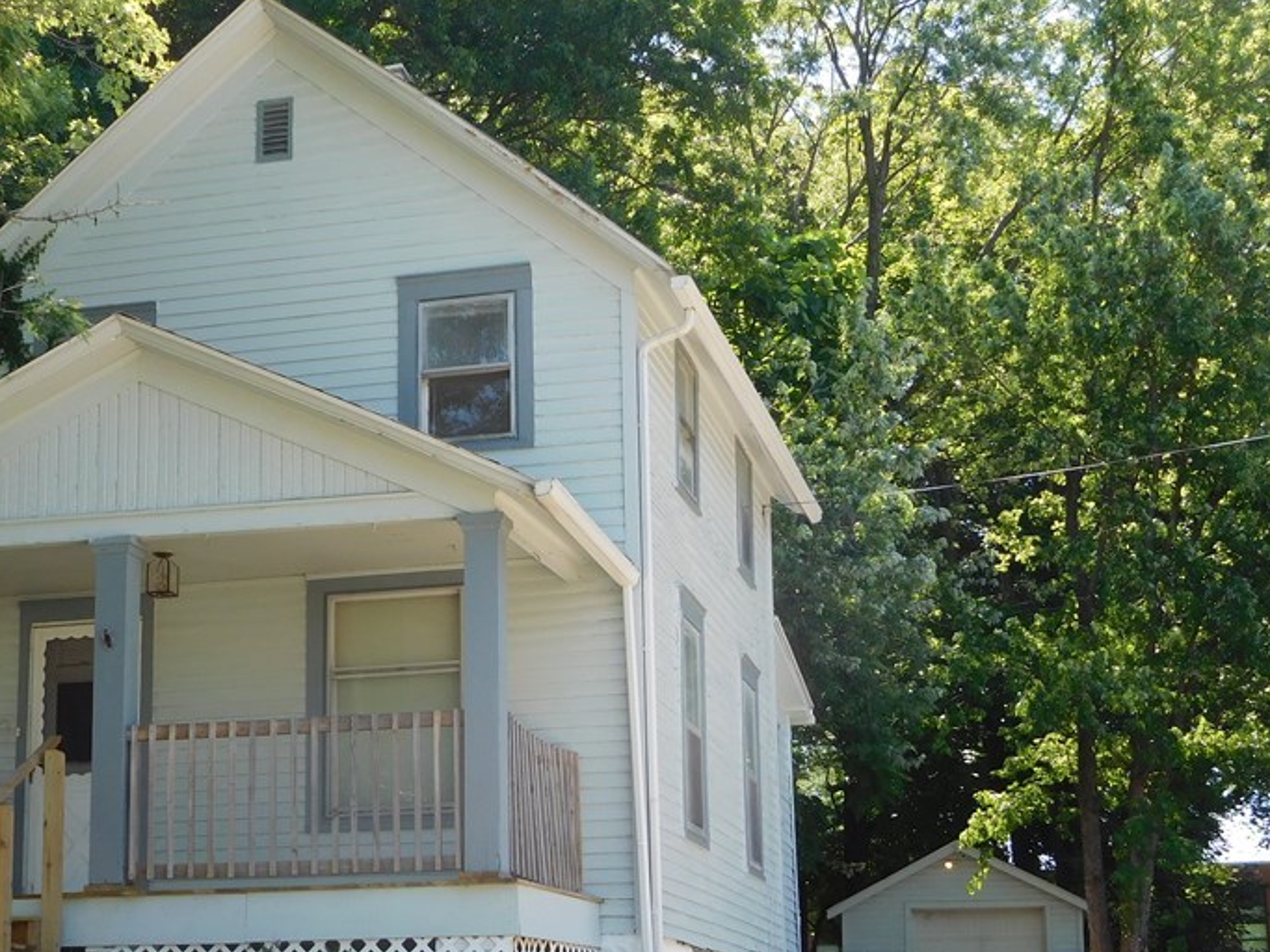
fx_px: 2201
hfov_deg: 32.0
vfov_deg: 24.3
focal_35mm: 60
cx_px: 459
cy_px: 638
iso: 125
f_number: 3.9
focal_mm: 7.1
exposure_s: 1/250
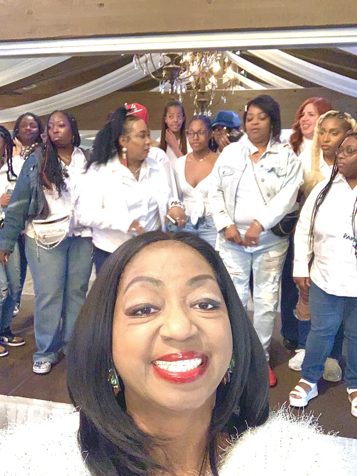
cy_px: 238
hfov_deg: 44.2
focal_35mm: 32
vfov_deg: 56.8
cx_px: 178
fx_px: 440
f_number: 2.2
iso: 320
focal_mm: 2.87
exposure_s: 1/30
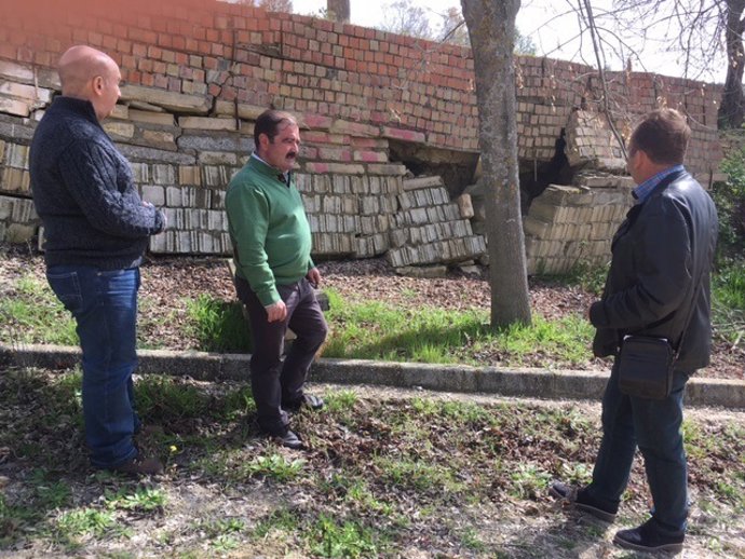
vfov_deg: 48.3
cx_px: 372
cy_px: 280
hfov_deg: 61.6
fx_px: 624
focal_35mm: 29
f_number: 2.2
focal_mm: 4.15
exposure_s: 1/490
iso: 25
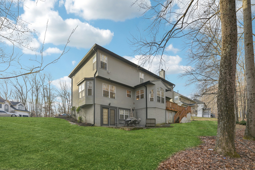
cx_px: 128
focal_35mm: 14
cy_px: 85
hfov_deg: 104.3
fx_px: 99
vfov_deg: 81.2
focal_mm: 14
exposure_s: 1/80
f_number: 8
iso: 100
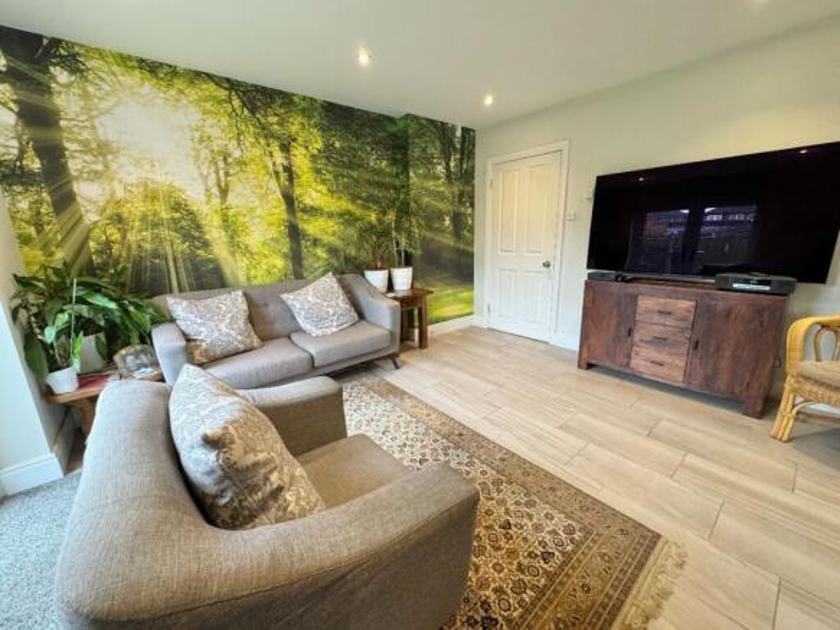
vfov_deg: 85.7
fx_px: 340
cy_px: 315
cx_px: 420
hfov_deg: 102.1
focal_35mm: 14
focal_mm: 2.22
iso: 250
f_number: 2.2
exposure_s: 1/100
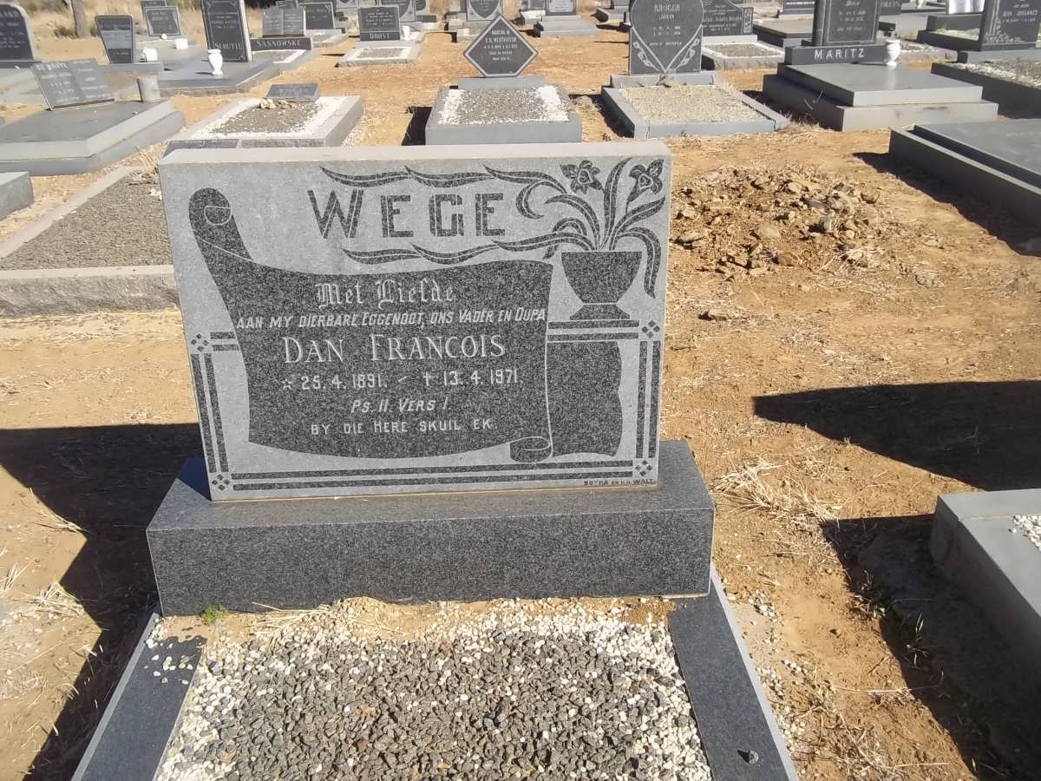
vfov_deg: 44.2
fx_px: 962
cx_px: 520
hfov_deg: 56.8
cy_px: 390
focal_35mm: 32
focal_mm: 5.7
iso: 80
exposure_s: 1/400
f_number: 5.5
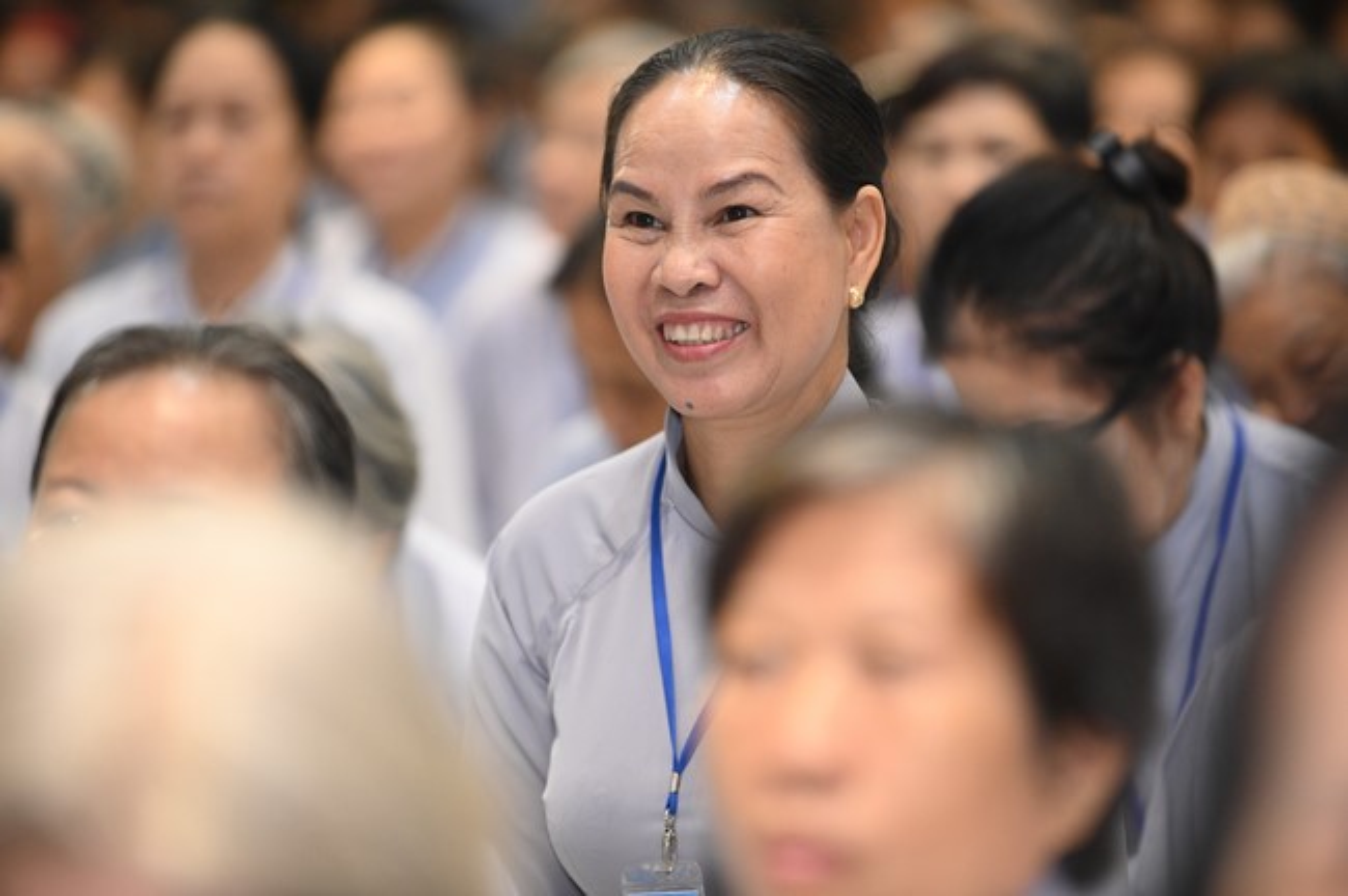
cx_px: 674
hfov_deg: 10.3
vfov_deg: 6.9
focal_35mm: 200
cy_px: 448
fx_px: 7481
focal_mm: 200
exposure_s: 1/160
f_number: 3.5
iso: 2500
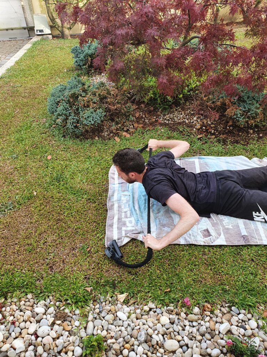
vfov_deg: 67.3
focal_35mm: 26
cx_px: 134
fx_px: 267
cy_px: 178
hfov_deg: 53.1
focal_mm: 4.32
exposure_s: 1/100
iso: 50
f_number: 2.4
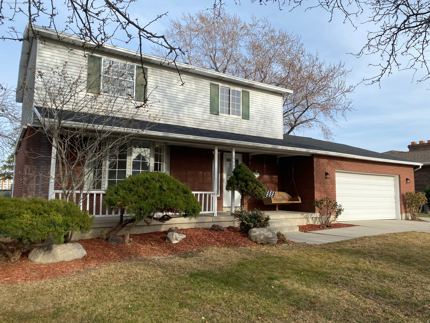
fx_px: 323
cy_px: 162
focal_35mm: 26
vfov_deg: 53.1
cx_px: 215
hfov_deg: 67.3
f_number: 1.8
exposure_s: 1/1608
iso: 32
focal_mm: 4.25
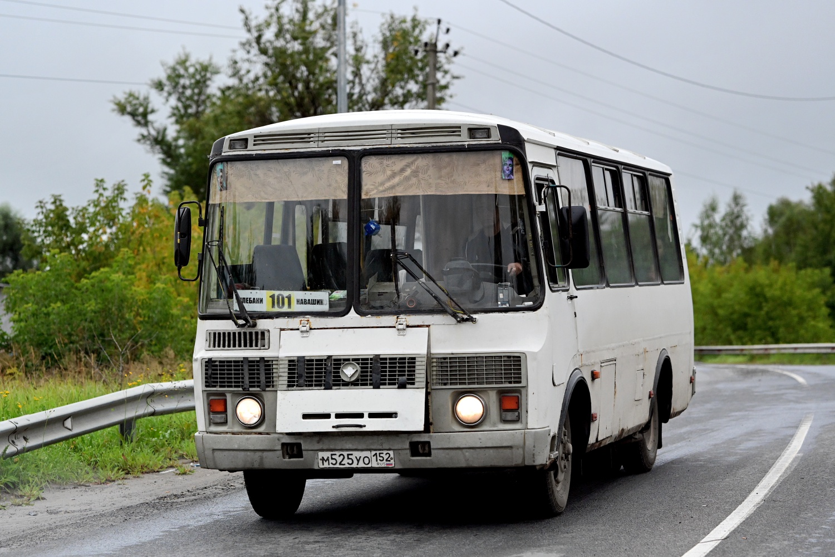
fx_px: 1971
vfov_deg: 16.1
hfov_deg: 23.9
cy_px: 278
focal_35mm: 85
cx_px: 418
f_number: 2.8
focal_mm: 85
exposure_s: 1/4000
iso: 2000
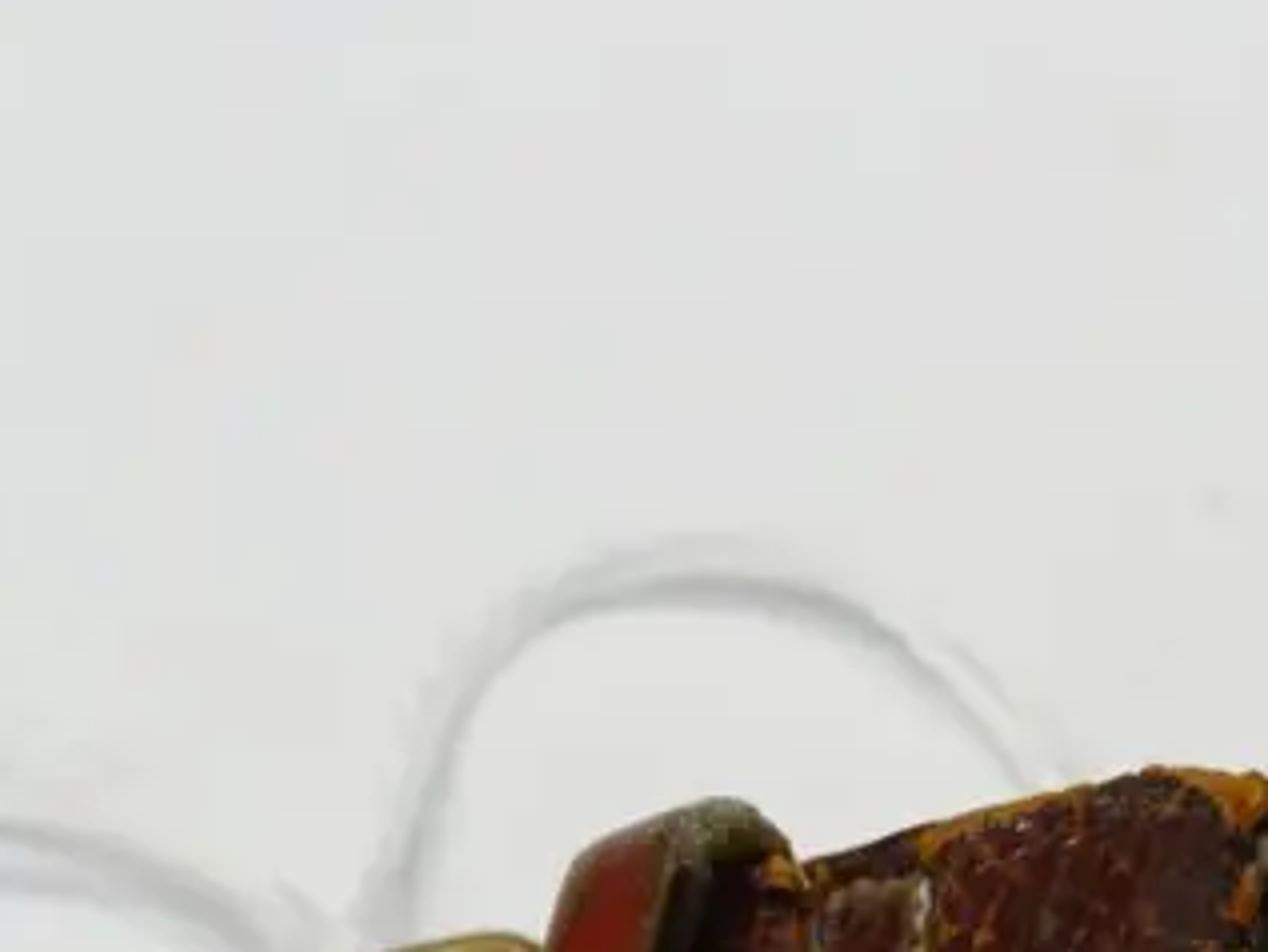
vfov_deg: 3.8
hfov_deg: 5.1
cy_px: 1260
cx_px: 2008
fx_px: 14218
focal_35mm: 388
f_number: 5.6
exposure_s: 1/200
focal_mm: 60
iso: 3200
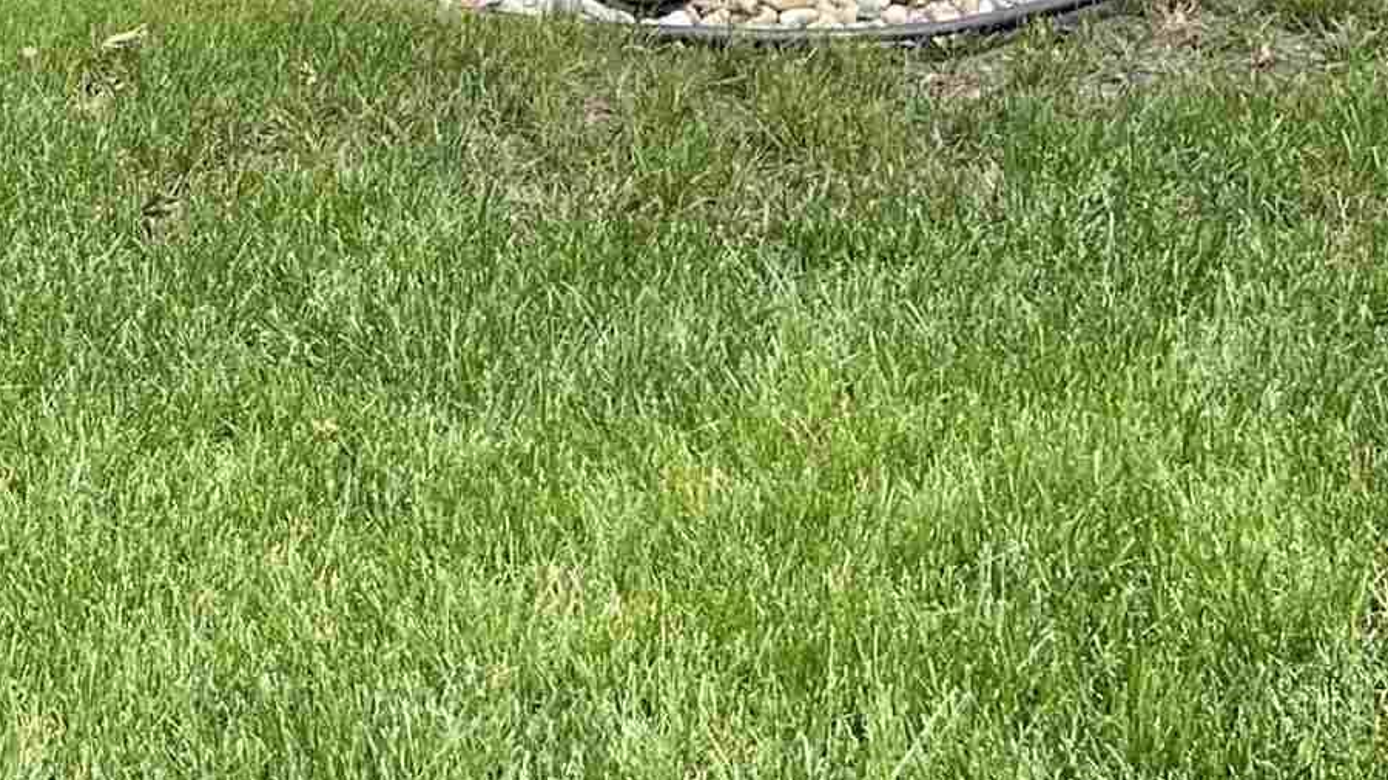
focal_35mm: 93
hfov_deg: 19.3
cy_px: -693
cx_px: -822
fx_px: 3422
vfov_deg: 11.8
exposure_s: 1/1642
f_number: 1.6
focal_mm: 5.1
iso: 32
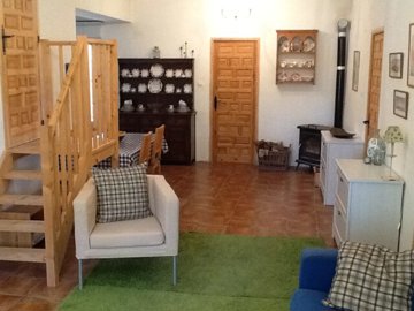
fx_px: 526
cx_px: 207
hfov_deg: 42.9
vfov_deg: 32.9
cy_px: 156
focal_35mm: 44
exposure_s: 1/30
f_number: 2.4
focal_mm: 2.03
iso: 320
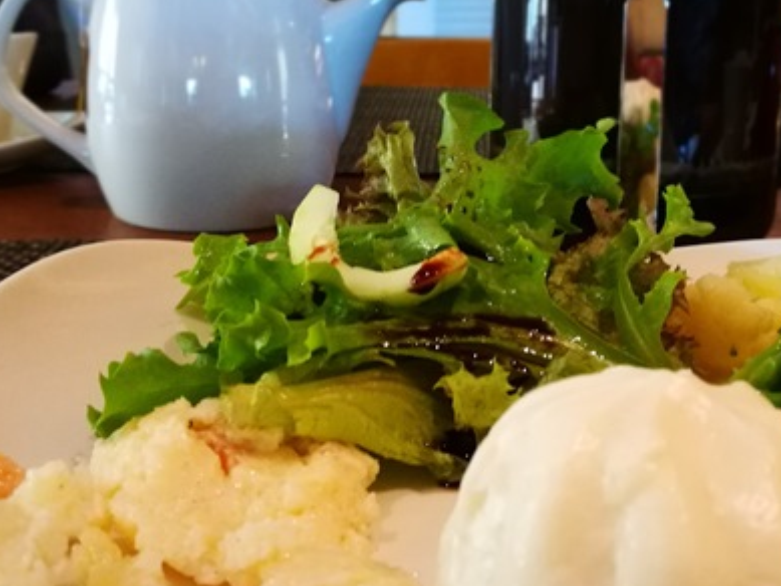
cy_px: 211
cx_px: 438
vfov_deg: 29.0
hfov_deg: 38.1
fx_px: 1128
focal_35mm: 50
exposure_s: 1/25
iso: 500
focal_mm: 4.5
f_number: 4
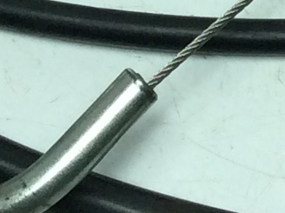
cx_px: 361
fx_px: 2080
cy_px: -380
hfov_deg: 7.8
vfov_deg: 5.6
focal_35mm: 253
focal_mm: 3.3
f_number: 2.4
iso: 32
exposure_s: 1/578
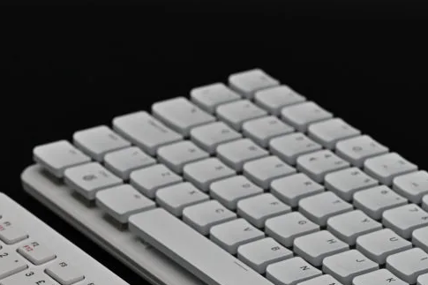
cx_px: 243
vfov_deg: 5.3
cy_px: 330
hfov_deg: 7.9
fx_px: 3090
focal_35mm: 260
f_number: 8
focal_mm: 105
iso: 800
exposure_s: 1/500
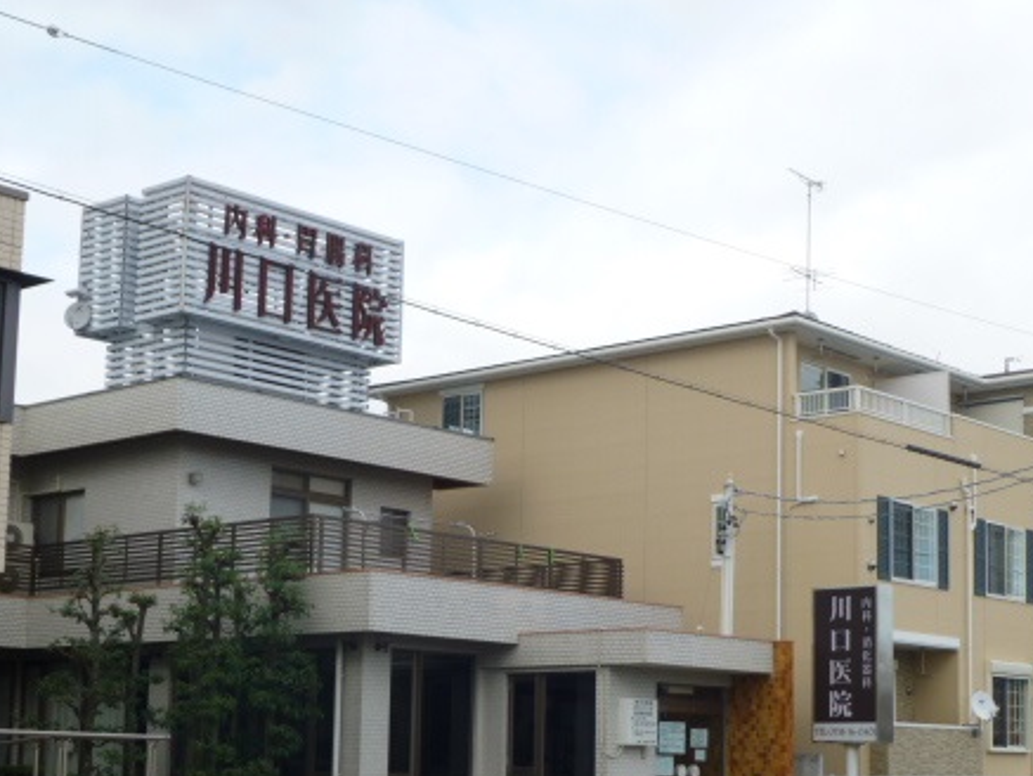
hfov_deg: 32.1
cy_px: 544
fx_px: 1791
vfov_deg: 24.3
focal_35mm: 60
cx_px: 631
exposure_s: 1/320
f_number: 3.8
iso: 100
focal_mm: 7.4
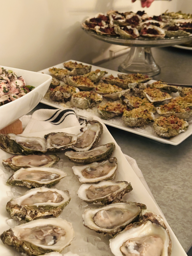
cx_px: 96
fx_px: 355
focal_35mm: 48
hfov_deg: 30.3
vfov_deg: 39.7
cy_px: 128
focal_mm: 6.86
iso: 640
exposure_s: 1/24
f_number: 1.78
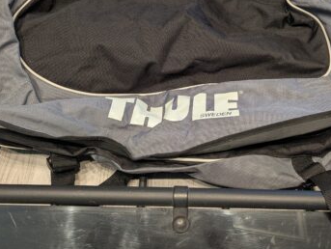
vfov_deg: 34.2
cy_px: 91
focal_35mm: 42
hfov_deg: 44.6
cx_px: 191
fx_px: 402
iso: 185
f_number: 1.85
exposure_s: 1/40
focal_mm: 6.81
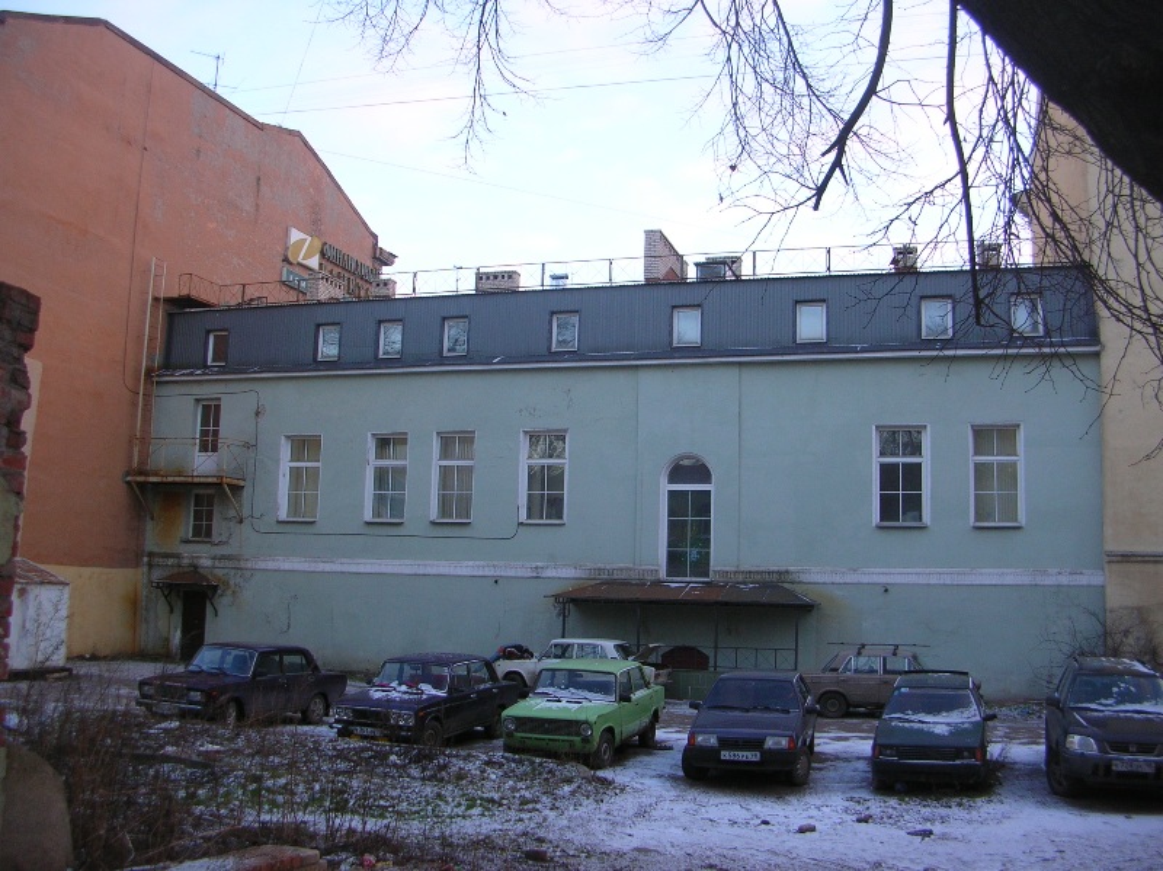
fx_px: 1175
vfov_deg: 40.7
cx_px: 582
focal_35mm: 35
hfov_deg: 52.7
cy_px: 436
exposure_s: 1/45.3
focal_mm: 5.8
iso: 50
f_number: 2.8
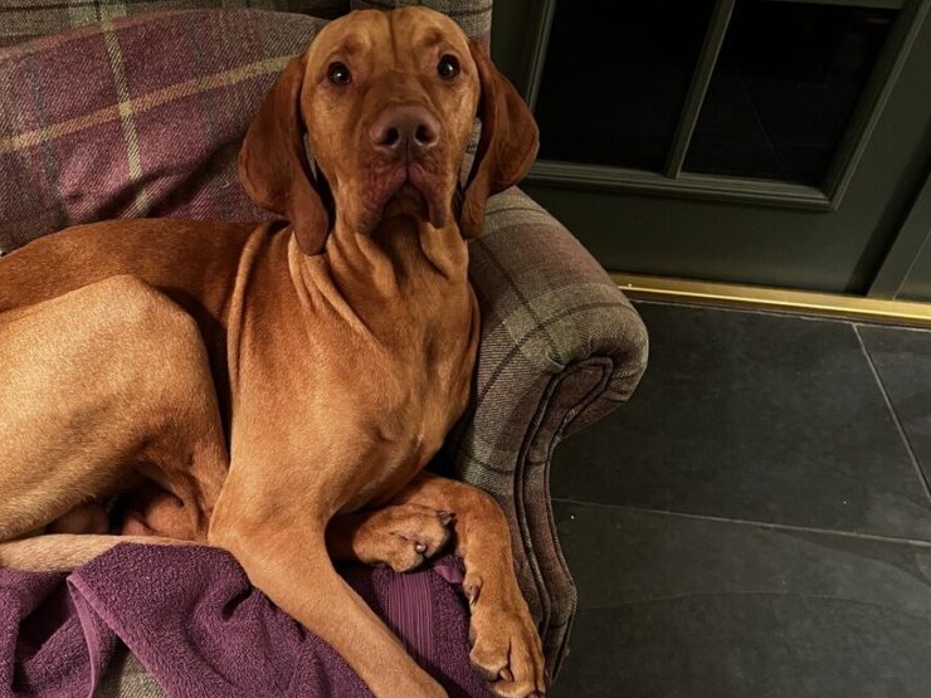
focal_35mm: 36
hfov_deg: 50.4
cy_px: 394
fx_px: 968
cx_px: 309
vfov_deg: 39.6
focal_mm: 5.7
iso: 500
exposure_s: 1/25
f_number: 1.5
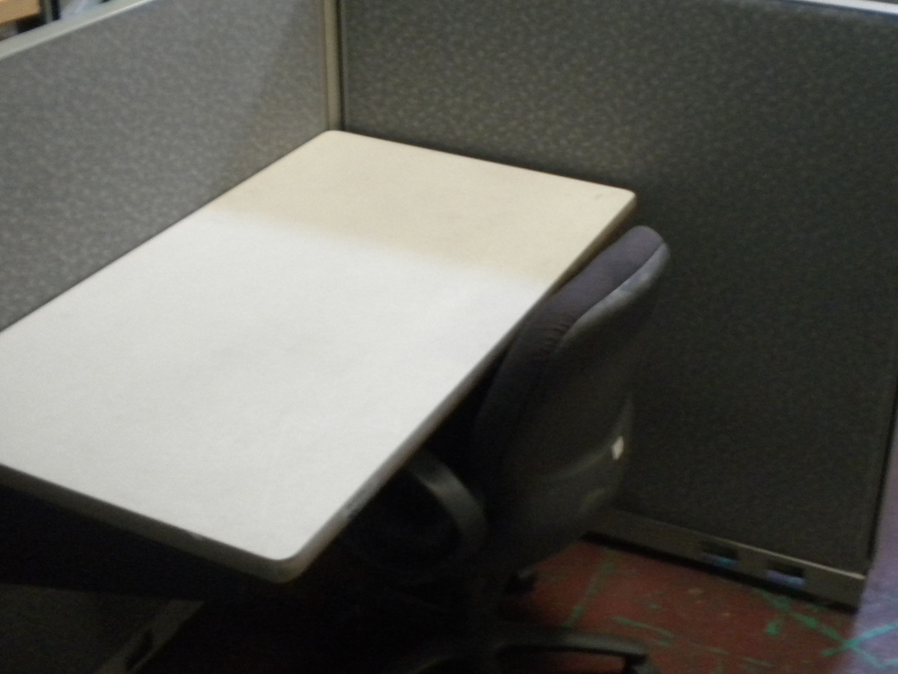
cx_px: 574
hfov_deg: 38.6
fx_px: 1271
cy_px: 242
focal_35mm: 49
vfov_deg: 29.5
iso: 400
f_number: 3.1
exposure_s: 1/12
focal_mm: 6.3
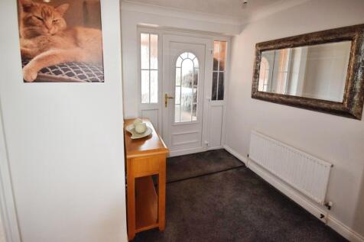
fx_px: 152
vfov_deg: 77.3
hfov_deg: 100.4
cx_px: 182
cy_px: 121
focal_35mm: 15
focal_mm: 10
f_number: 5
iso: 720
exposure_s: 1/100
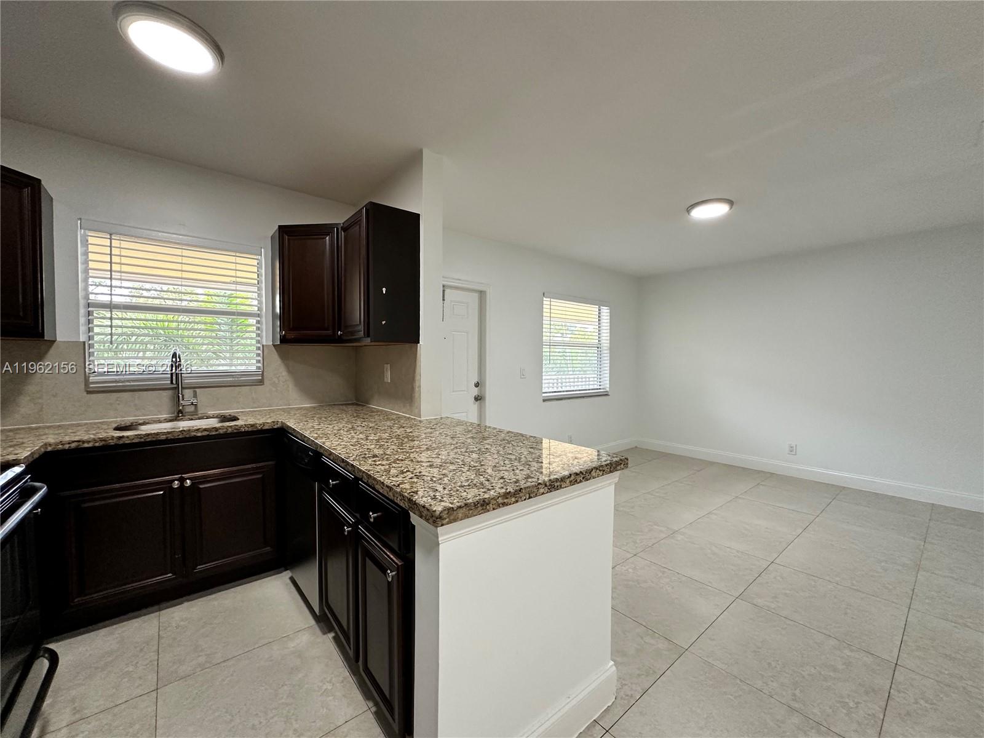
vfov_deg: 85.7
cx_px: 492
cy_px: 369
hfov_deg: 102.1
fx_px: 398
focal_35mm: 14
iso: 250
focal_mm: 2.22
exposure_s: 1/120
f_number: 2.2
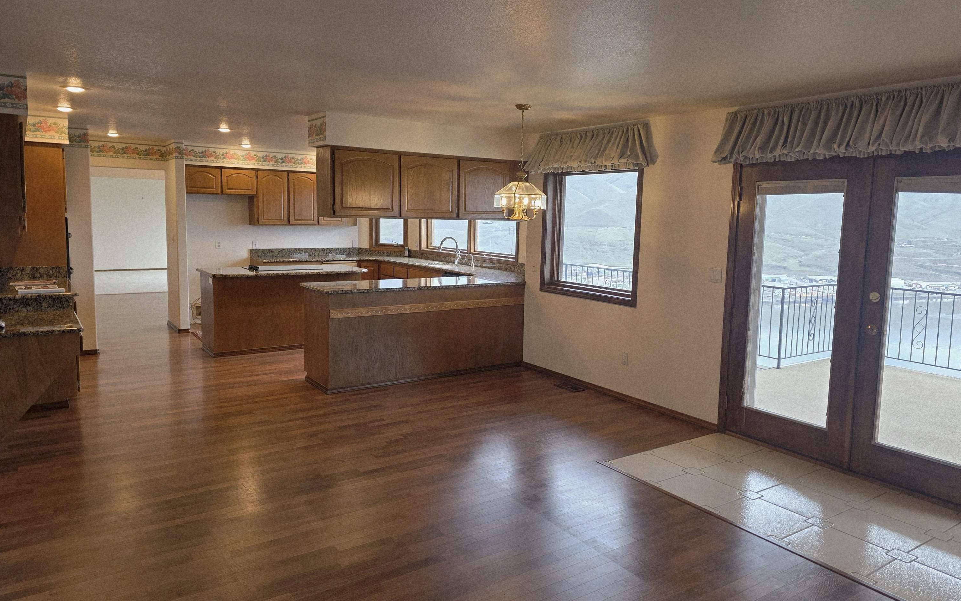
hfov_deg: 72.5
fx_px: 655
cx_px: 485
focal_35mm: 25
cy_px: 288
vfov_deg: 49.3
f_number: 1.7
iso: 80
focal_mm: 6.3
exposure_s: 1/120
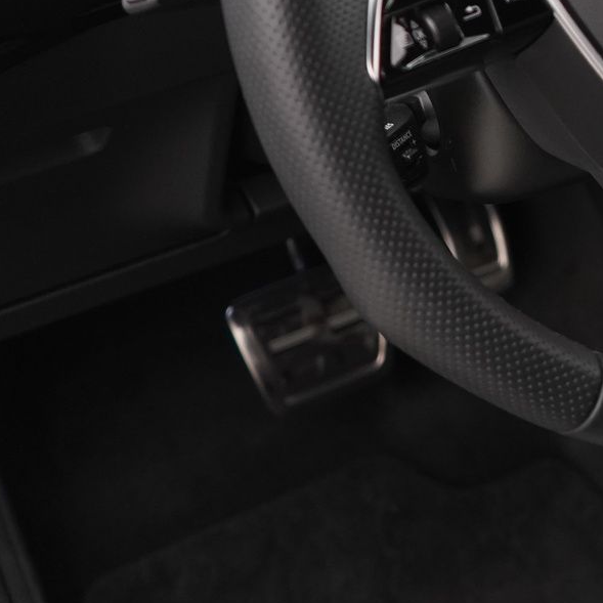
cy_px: 12
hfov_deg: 15.6
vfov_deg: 16.9
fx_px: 1991
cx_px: 959
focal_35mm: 101
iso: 1600
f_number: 3.5
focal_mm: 28
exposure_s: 1/30
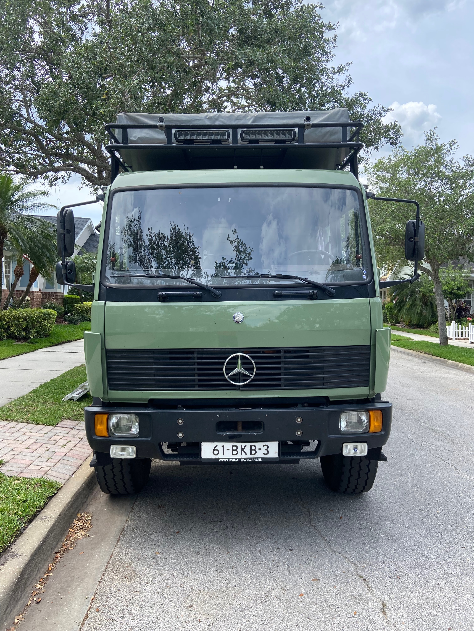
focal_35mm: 26
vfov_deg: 67.3
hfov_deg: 53.1
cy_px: 316
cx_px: 237
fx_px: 475
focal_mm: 4.25
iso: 32
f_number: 1.8
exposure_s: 1/816
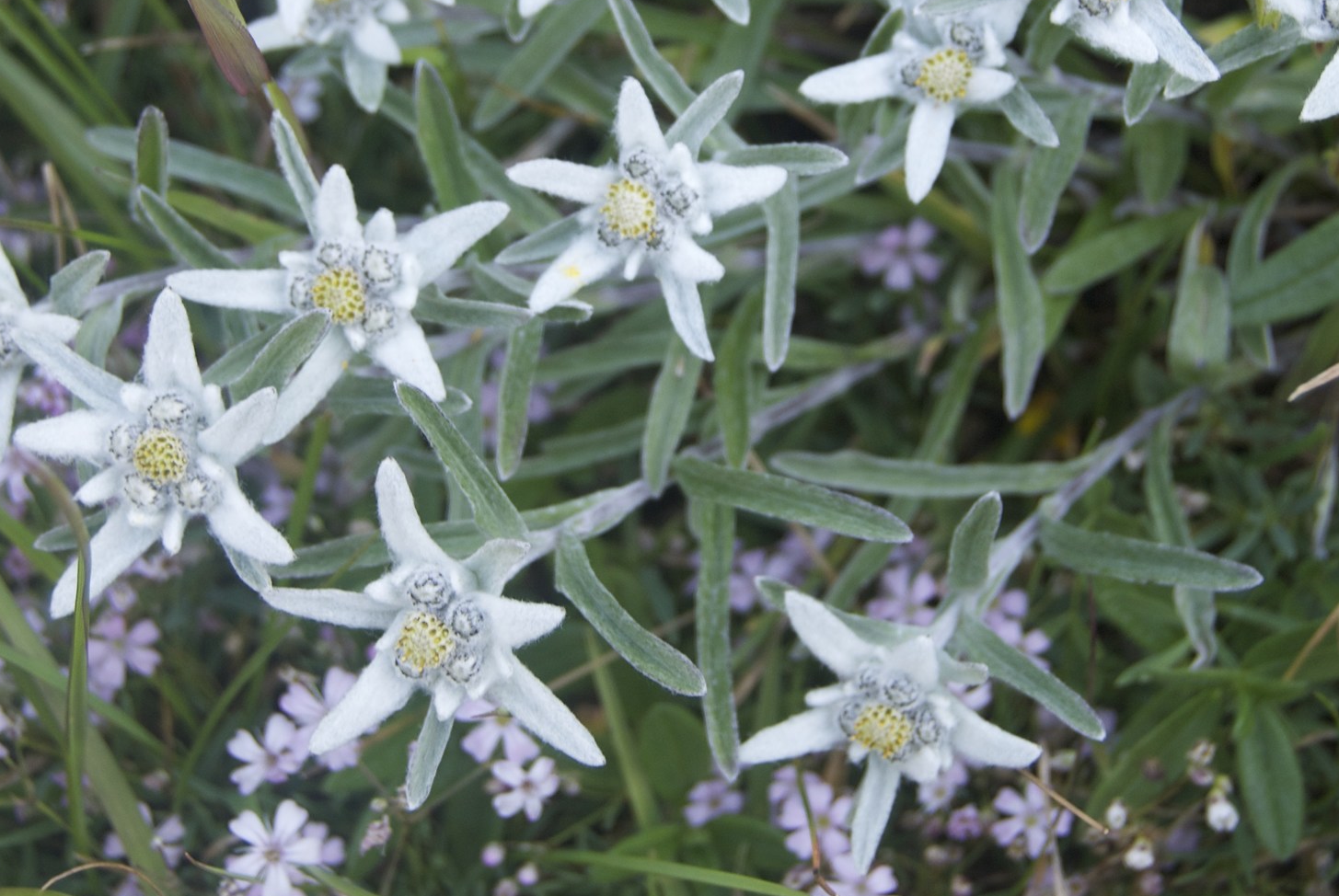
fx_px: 3500
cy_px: 243
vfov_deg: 14.5
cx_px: 648
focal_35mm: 94
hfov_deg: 21.7
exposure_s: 1/60
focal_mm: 38
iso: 200
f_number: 5.6
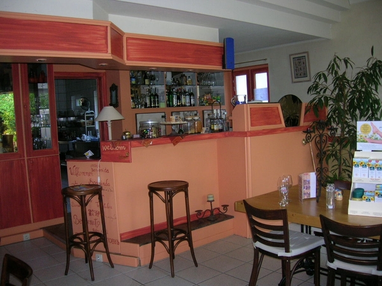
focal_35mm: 34
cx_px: 191
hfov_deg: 54.0
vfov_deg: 41.8
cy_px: 143
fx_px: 375
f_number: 2.9
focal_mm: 5.7
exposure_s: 1/60.1
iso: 108
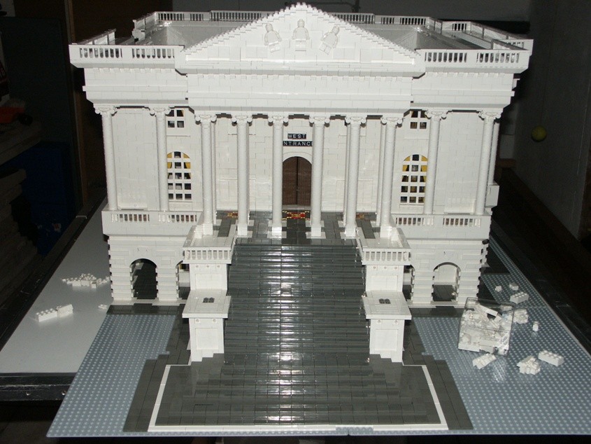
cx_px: 296
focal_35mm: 40
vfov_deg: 36.0
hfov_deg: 46.8
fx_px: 683
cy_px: 222
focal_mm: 10.37
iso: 200
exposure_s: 1/45
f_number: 2.8
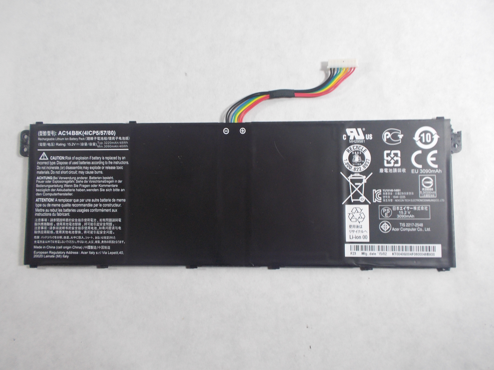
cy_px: 185
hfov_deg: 61.7
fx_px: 414
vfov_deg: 48.2
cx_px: 247
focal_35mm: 29
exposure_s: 1/25
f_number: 3.3
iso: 100
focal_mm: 4.1
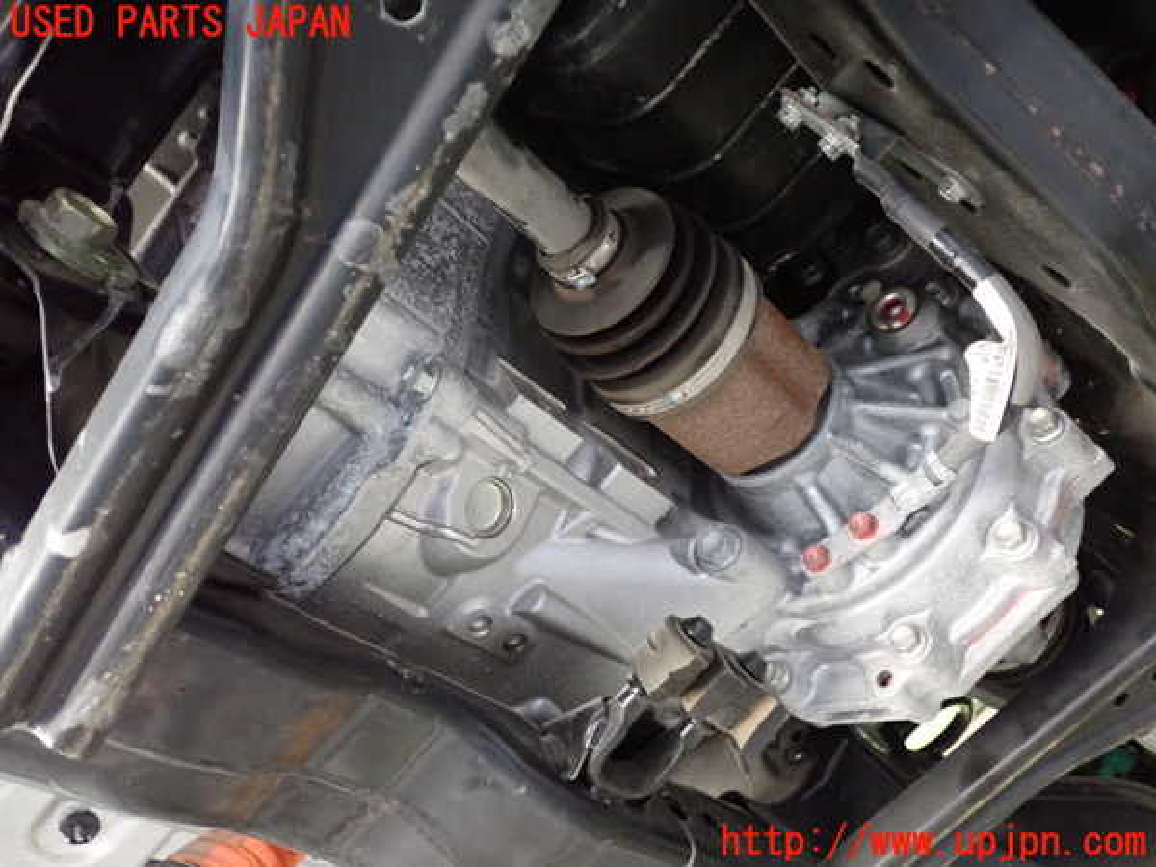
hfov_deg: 56.8
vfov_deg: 44.2
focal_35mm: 32
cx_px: 578
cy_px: 434
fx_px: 1069
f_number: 2.4
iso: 1000
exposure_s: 1/40
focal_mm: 5.79
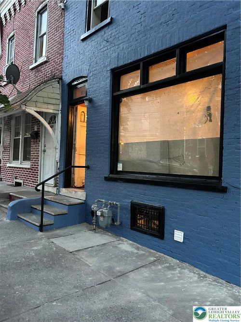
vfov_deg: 67.3
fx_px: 241
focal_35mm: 26
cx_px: 120
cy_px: 161
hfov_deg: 53.0
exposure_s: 1/30
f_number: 1.5
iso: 640
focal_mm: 5.7
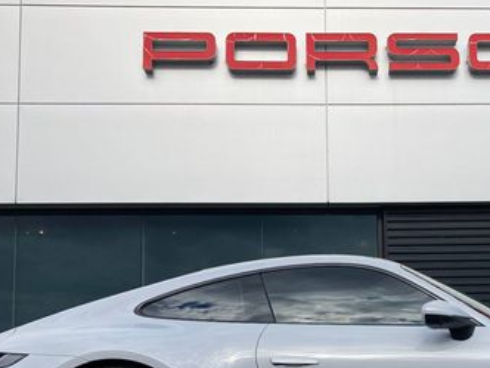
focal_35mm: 54
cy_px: 315
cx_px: 362
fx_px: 764
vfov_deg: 26.3
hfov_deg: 34.9
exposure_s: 1/1869
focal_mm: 3.99
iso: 20
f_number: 1.8
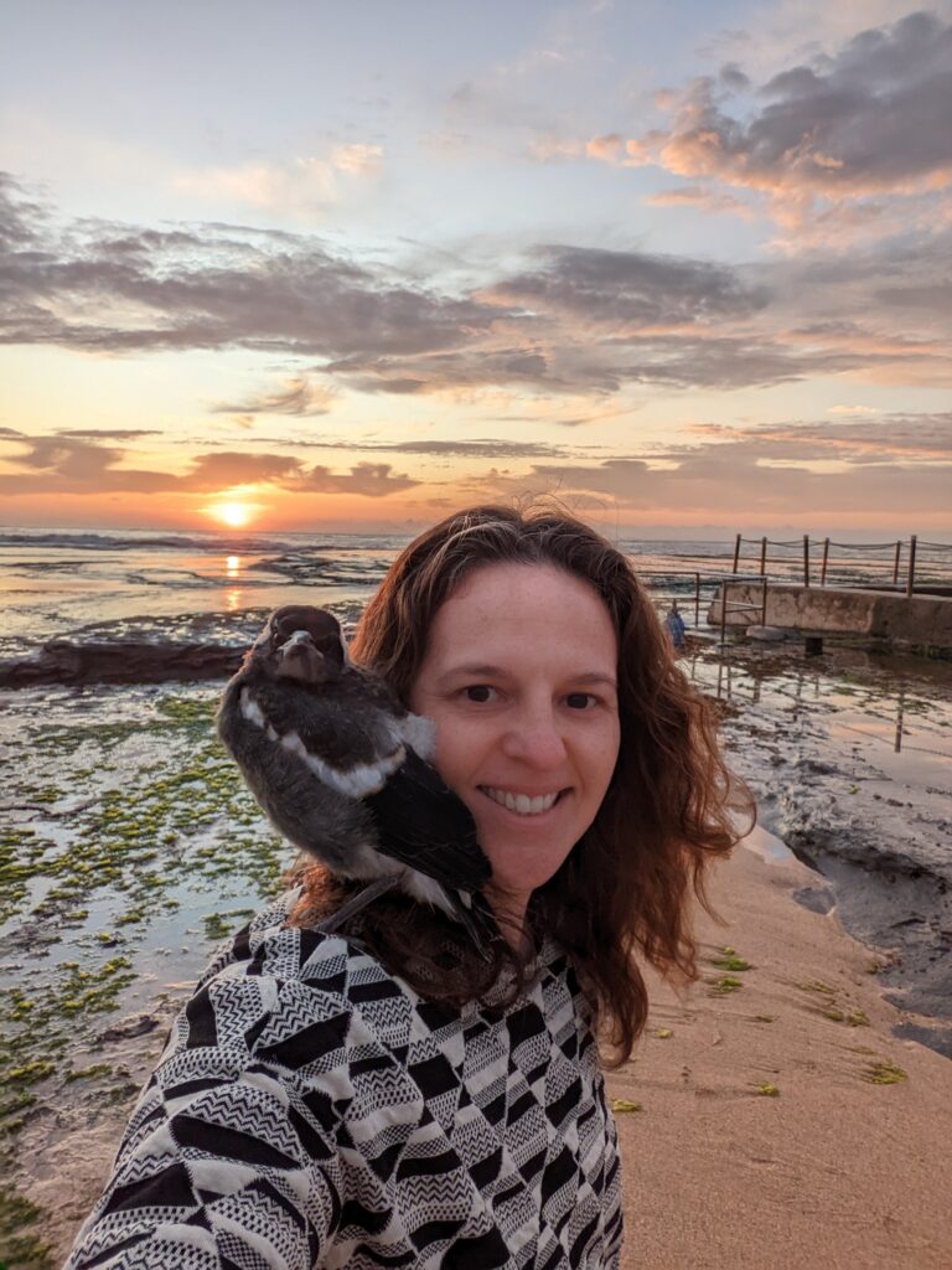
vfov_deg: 71.6
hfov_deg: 56.8
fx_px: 880
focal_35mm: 24
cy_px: 635
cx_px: 476
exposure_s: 1/562
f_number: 2
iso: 33
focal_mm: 2.51
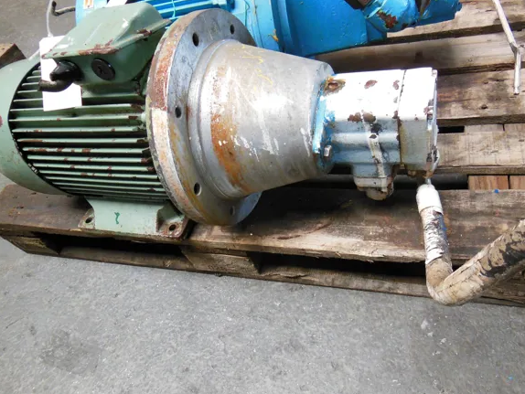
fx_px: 410
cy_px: 210
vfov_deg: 51.4
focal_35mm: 27
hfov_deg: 65.3
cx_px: 274
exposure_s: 1/80
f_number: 3.5
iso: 400
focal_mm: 4.5
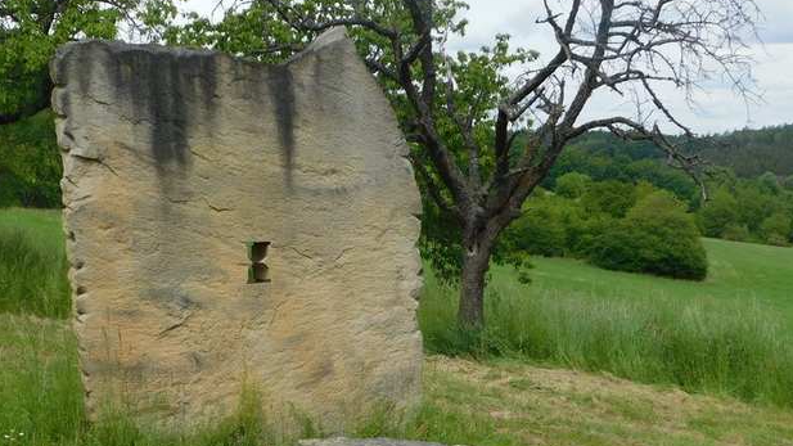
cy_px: 319
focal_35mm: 53
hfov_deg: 38.7
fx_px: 1114
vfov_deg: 22.5
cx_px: 267
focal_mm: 5.3
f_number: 3.2
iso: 125
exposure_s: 1/1250
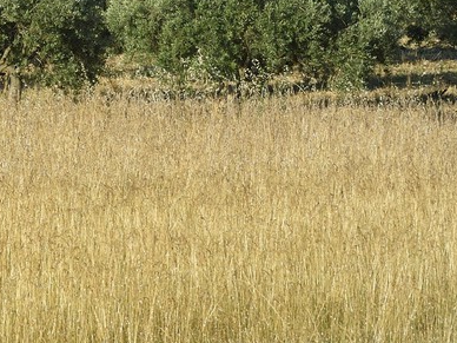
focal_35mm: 674
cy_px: -253
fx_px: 8898
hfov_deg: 2.9
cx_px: -479
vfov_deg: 2.2
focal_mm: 170
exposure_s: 1/250
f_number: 11
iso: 200
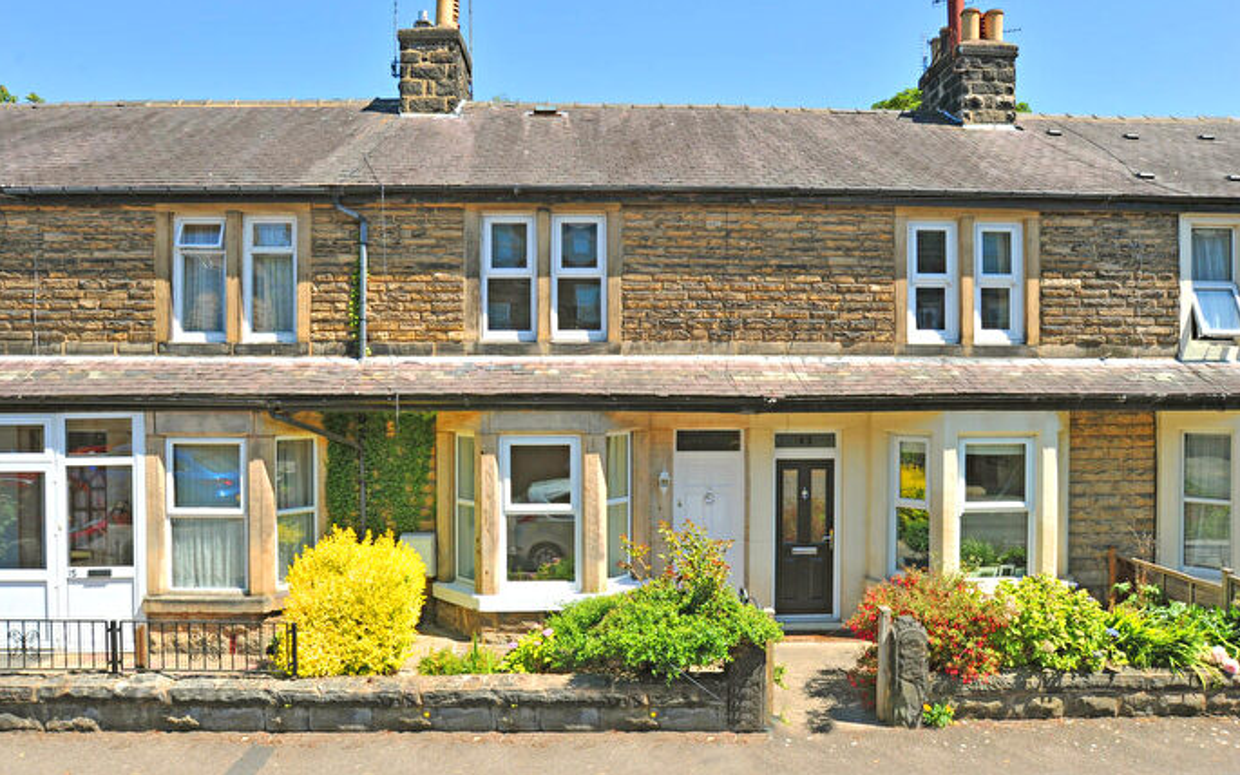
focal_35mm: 25
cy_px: 373
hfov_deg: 72.6
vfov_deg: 49.3
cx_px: 615
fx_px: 845
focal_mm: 24
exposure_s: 1/400
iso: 400
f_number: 9
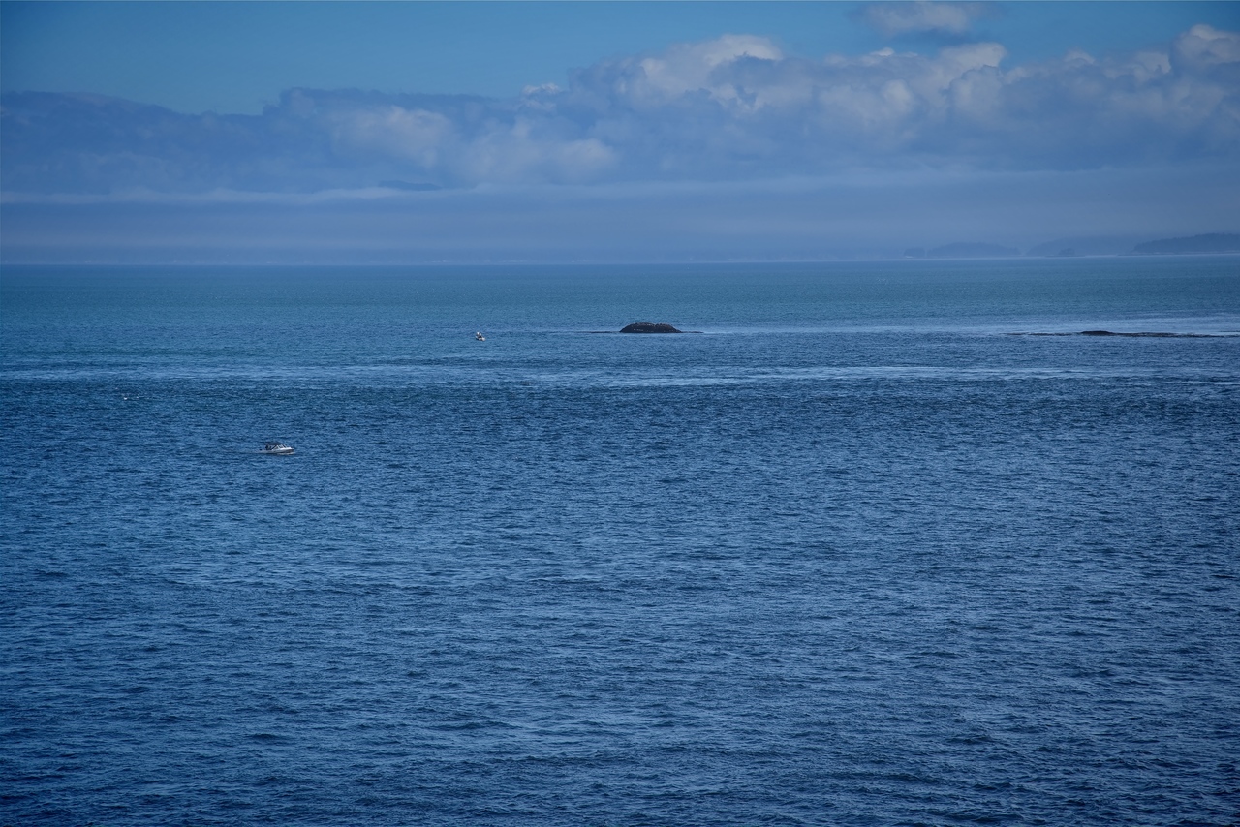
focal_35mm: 120
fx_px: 4134
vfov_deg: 11.4
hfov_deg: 17.1
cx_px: 620
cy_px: 414
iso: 100
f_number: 8
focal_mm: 120
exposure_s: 1/250
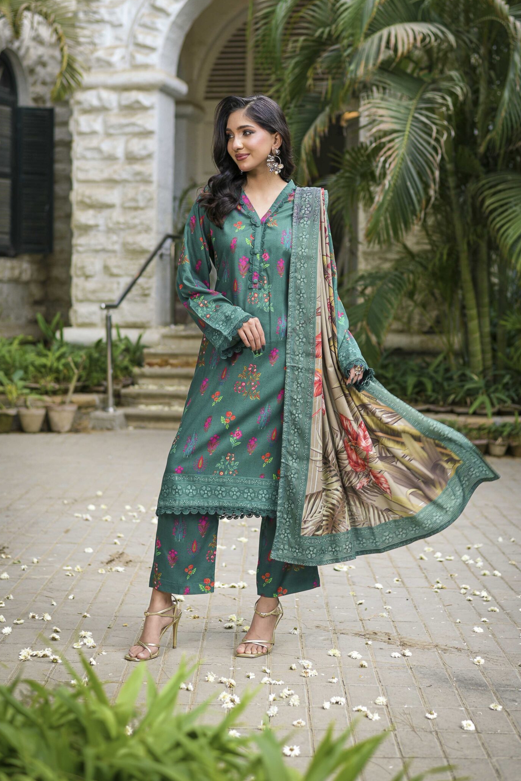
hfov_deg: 21.9
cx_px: 275
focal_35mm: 62
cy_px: 315
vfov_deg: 32.3
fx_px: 1345
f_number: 2.8
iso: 64
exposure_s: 1/160
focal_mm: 50
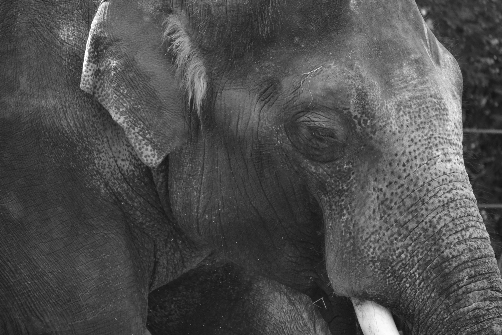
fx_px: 4183
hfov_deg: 6.9
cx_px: 251
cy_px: 168
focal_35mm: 300
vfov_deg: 4.6
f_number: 5.6
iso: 1600
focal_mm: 200
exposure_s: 1/200
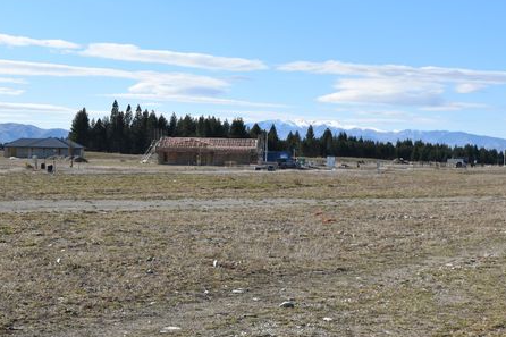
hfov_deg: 31.9
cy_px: 166
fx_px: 871
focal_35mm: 62
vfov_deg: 21.9
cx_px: 141
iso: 200
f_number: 10
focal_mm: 24
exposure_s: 1/400
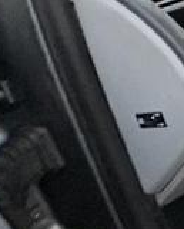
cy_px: 44
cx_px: 575
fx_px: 517
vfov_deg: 24.6
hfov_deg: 10.9
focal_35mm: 76
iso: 500
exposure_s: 1/60
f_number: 2.2
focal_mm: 2.22
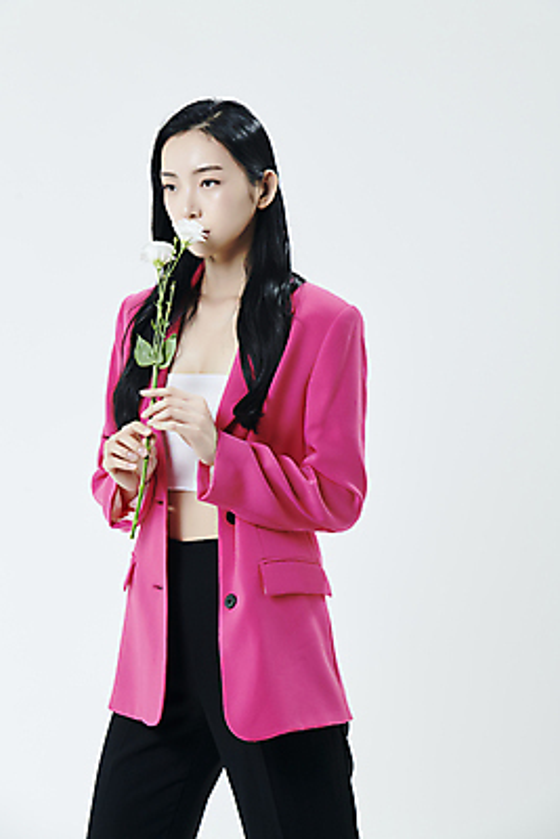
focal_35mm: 116
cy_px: 420
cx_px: 280
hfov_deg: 11.8
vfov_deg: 17.6
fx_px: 2704
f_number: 8
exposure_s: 1/125
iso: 200
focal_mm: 116
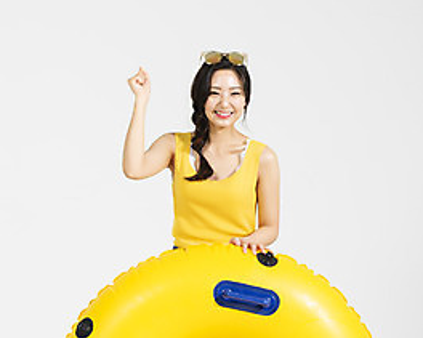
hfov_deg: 15.9
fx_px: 1514
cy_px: 287
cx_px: 212
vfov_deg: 12.7
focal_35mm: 121
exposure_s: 1/125
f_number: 14
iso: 100
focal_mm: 85
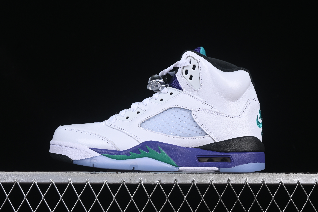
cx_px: 159
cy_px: 106
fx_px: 662
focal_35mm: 75
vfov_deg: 18.2
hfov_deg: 27.0
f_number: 8
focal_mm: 50
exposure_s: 1/80
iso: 160
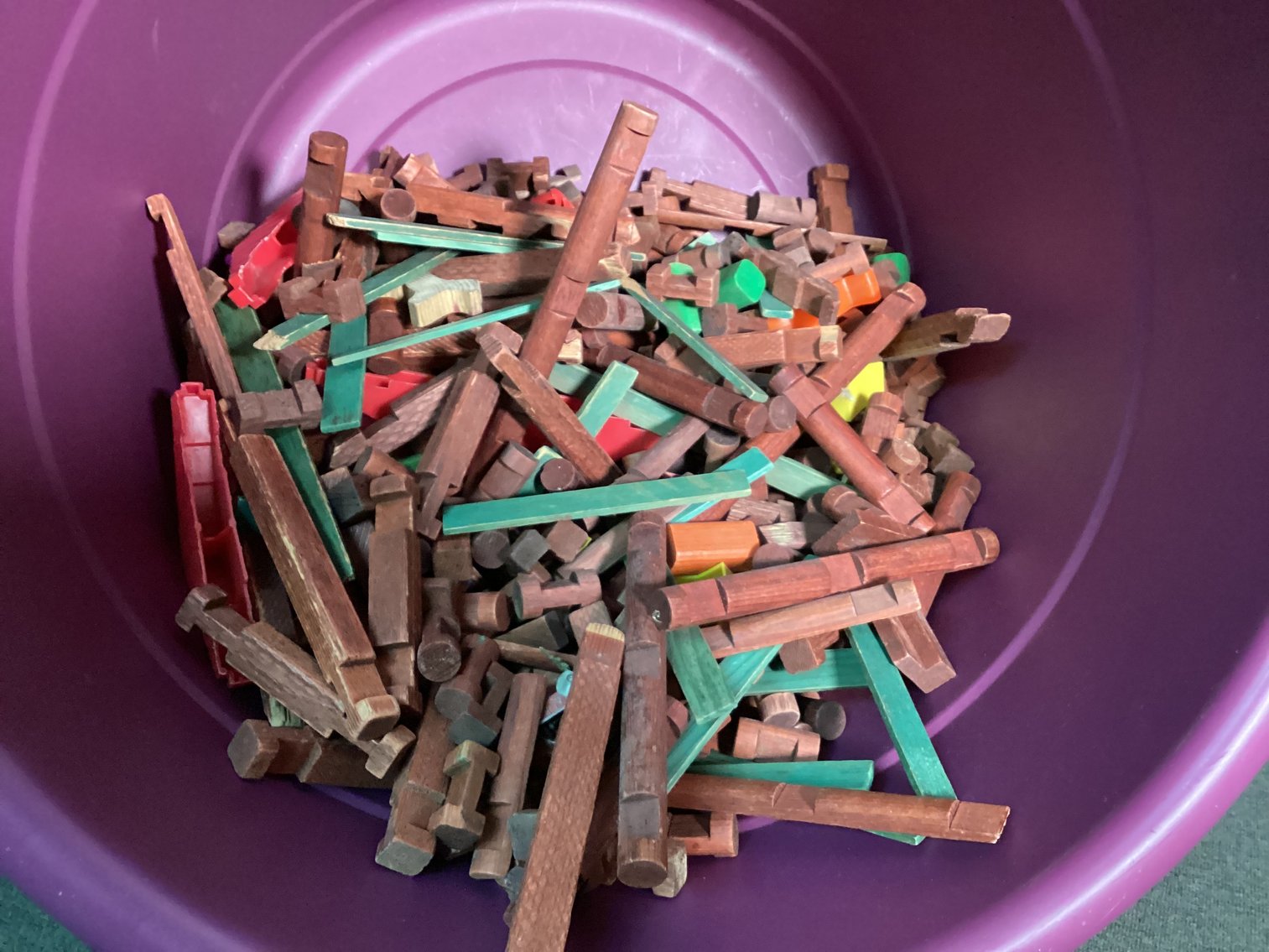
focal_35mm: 31
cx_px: 634
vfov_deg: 45.4
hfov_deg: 58.3
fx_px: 1137
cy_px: 476
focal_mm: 3.3
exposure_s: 1/24
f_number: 2.4
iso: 640
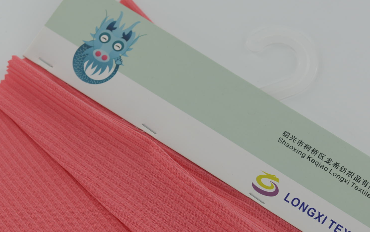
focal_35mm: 104
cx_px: 183
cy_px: 222
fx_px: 1049
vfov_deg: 12.5
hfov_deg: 20.0
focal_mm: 50
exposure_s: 1/320
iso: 100
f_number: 3.5
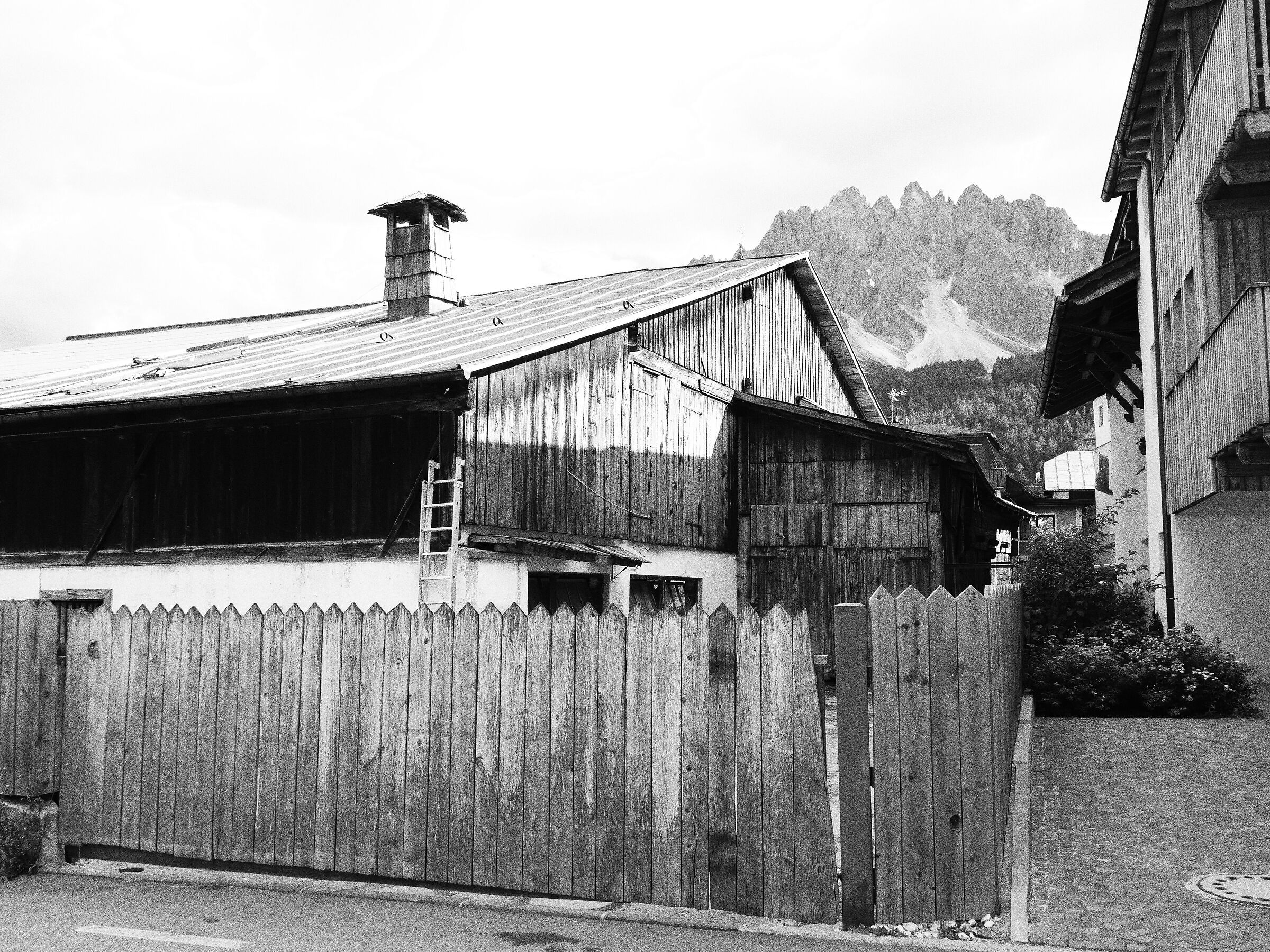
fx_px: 1174
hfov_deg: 56.8
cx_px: 635
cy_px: 476
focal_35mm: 32
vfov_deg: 44.2
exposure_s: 1/250
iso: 200
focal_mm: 16
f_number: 5
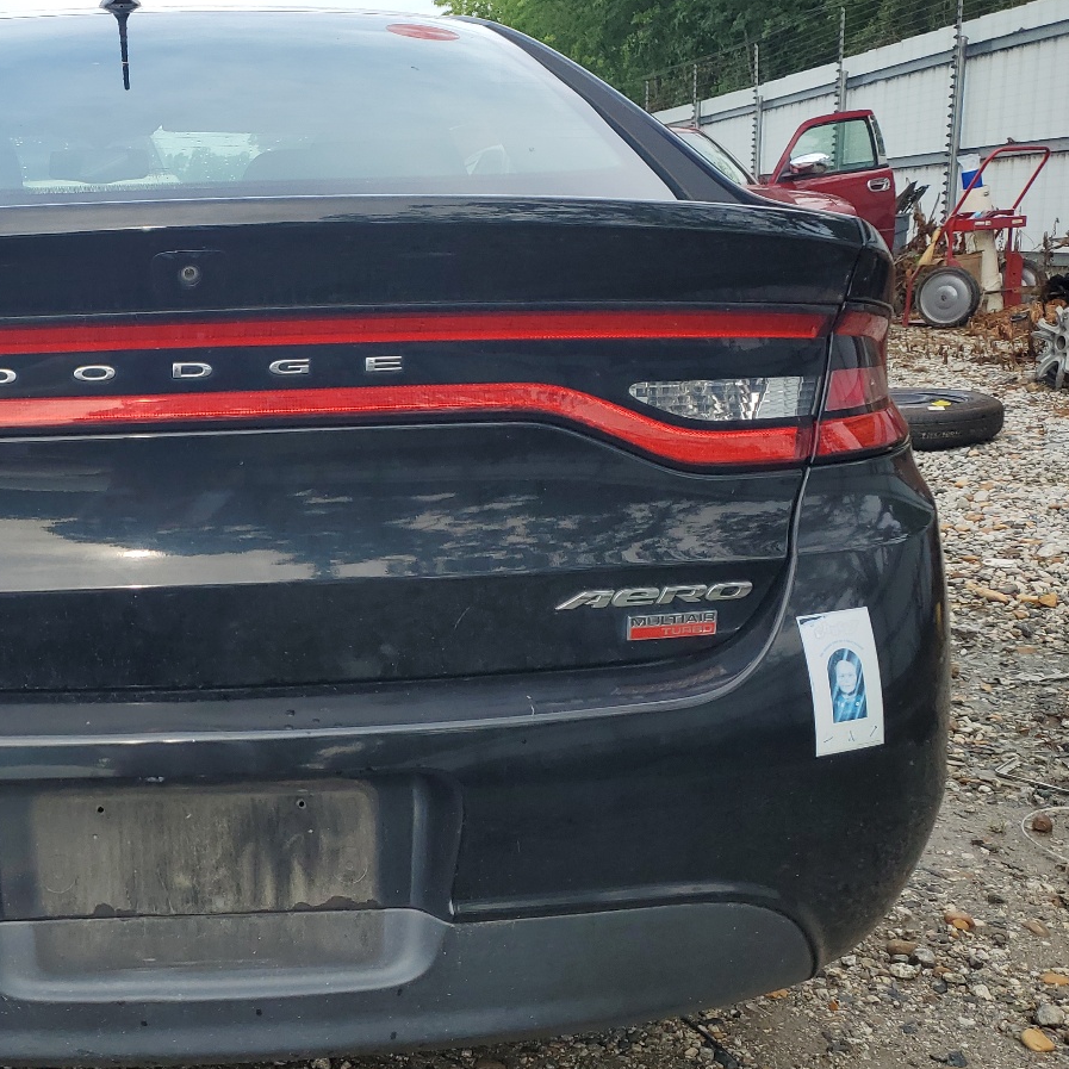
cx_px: 125
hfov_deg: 38.4
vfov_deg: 40.9
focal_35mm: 41
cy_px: 595
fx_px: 1432
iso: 50
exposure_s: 1/1000
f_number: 1.5
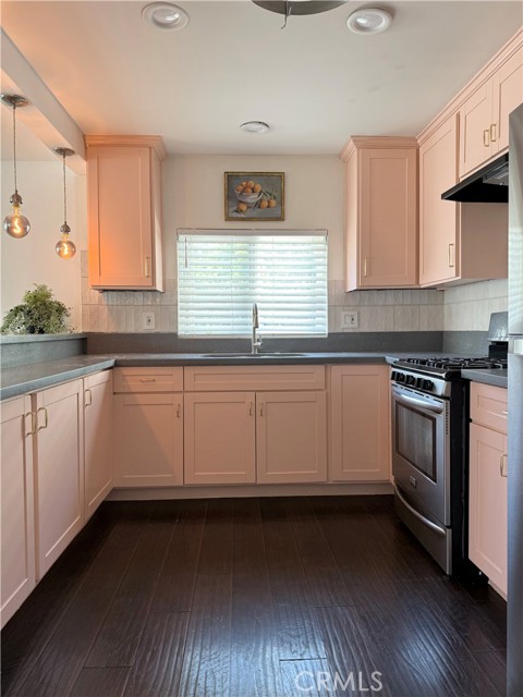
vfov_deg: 71.6
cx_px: 262
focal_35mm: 24
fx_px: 483
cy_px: 348
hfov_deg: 56.8
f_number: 1.78
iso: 125
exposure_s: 1/60
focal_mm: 6.76
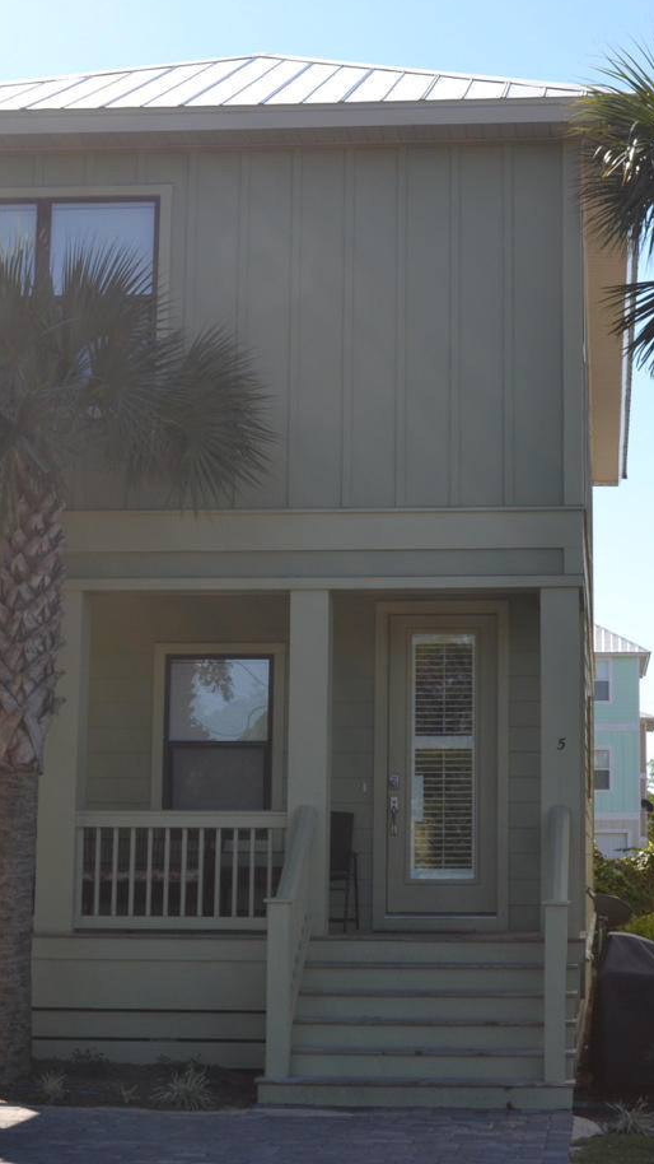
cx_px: 445
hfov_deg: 18.2
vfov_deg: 31.9
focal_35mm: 66
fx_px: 2035
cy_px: 519
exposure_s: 1/200
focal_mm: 24
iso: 100
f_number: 8
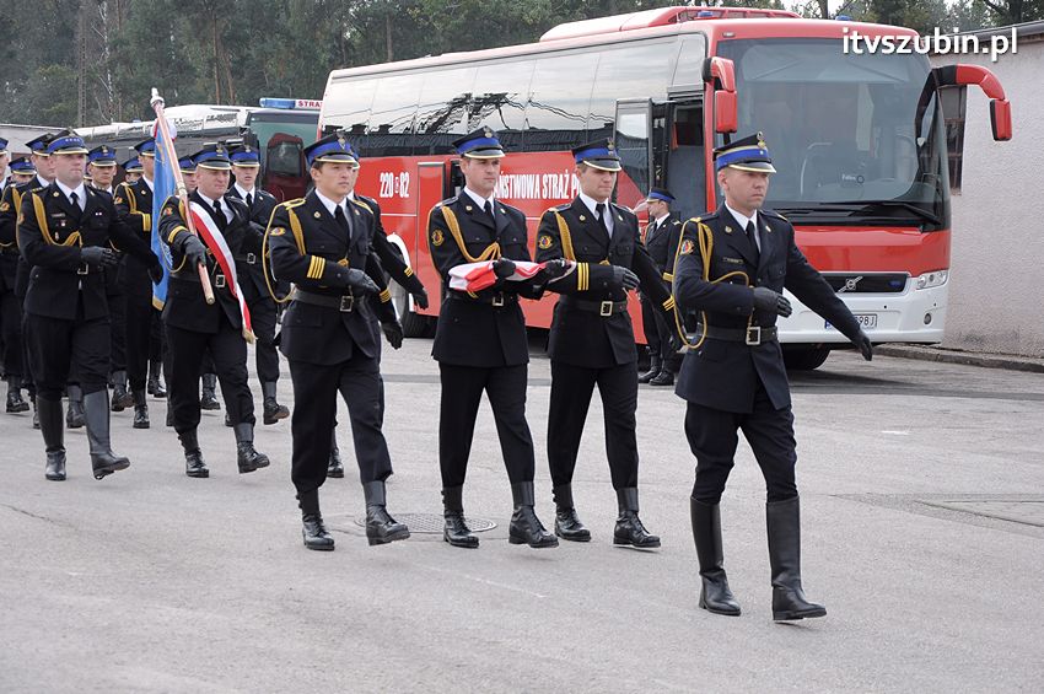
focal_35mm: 87
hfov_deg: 23.4
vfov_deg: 15.7
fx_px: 2521
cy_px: 347
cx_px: 522
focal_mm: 58
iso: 500
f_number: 6.3
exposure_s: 1/640
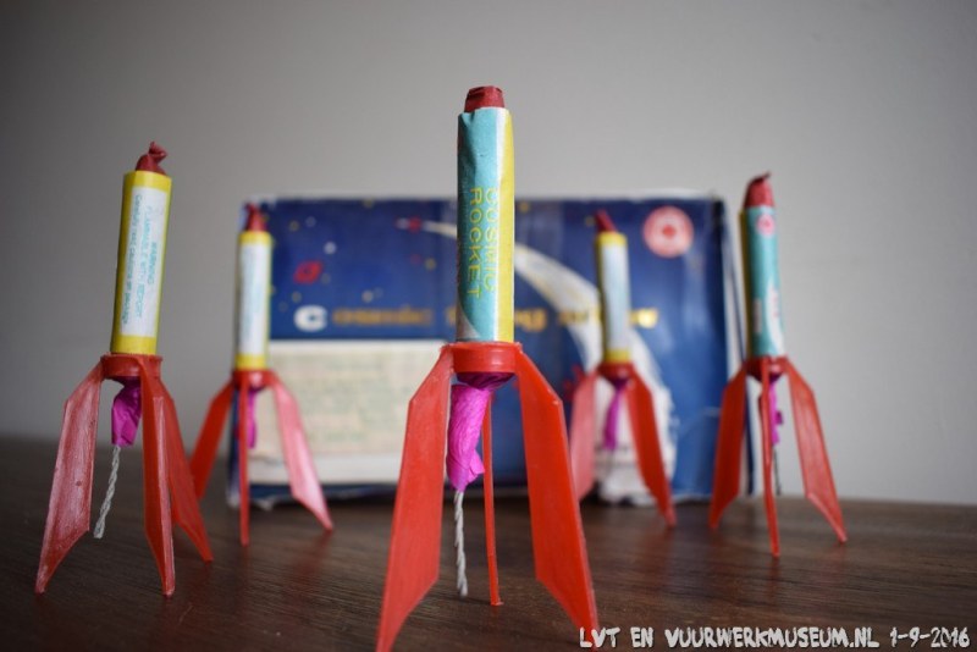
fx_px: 733
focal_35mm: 27
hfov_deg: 67.4
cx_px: 488
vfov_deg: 48.0
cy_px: 326
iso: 400
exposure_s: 1/60
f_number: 4
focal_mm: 18
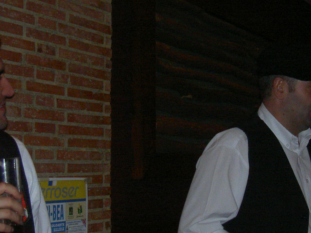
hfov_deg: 27.3
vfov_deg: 20.7
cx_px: 192
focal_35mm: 71
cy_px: 98
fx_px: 638
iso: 100
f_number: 2.8
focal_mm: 8
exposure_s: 1/59.5
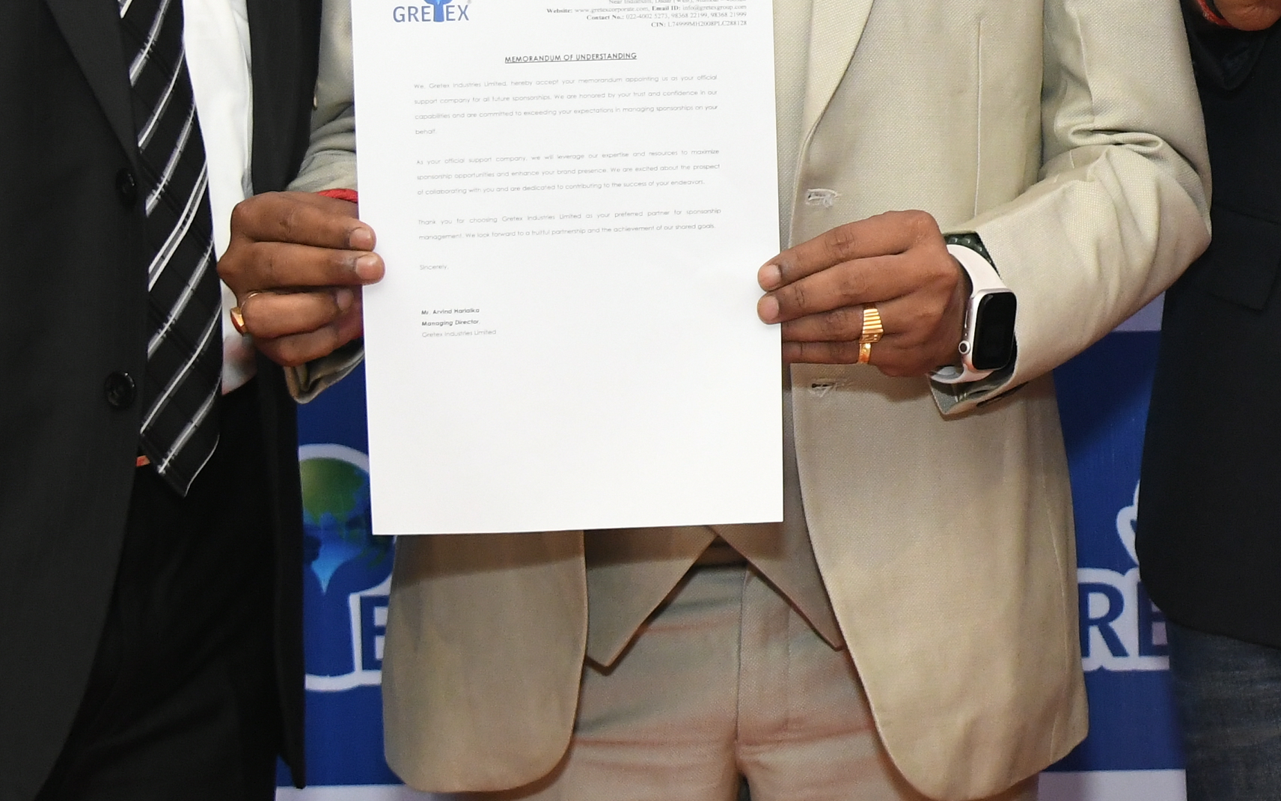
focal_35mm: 129
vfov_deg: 10.0
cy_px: -78
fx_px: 4504
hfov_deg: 15.6
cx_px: 1531
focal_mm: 35
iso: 2000
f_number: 5
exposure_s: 1/160
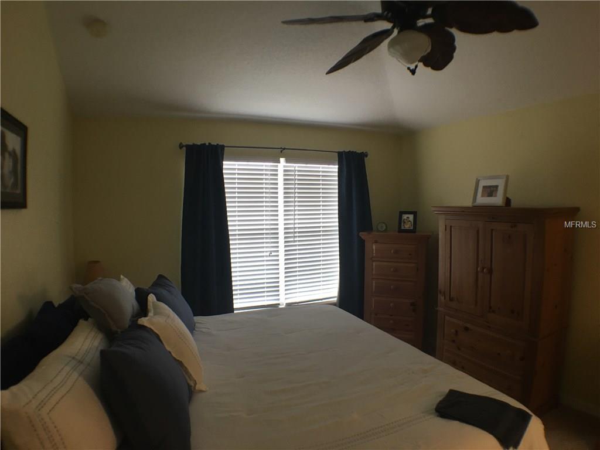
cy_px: 225
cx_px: 300
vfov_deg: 48.2
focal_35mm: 29
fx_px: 503
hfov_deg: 61.7
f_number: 2.2
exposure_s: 1/15
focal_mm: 4.15
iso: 50
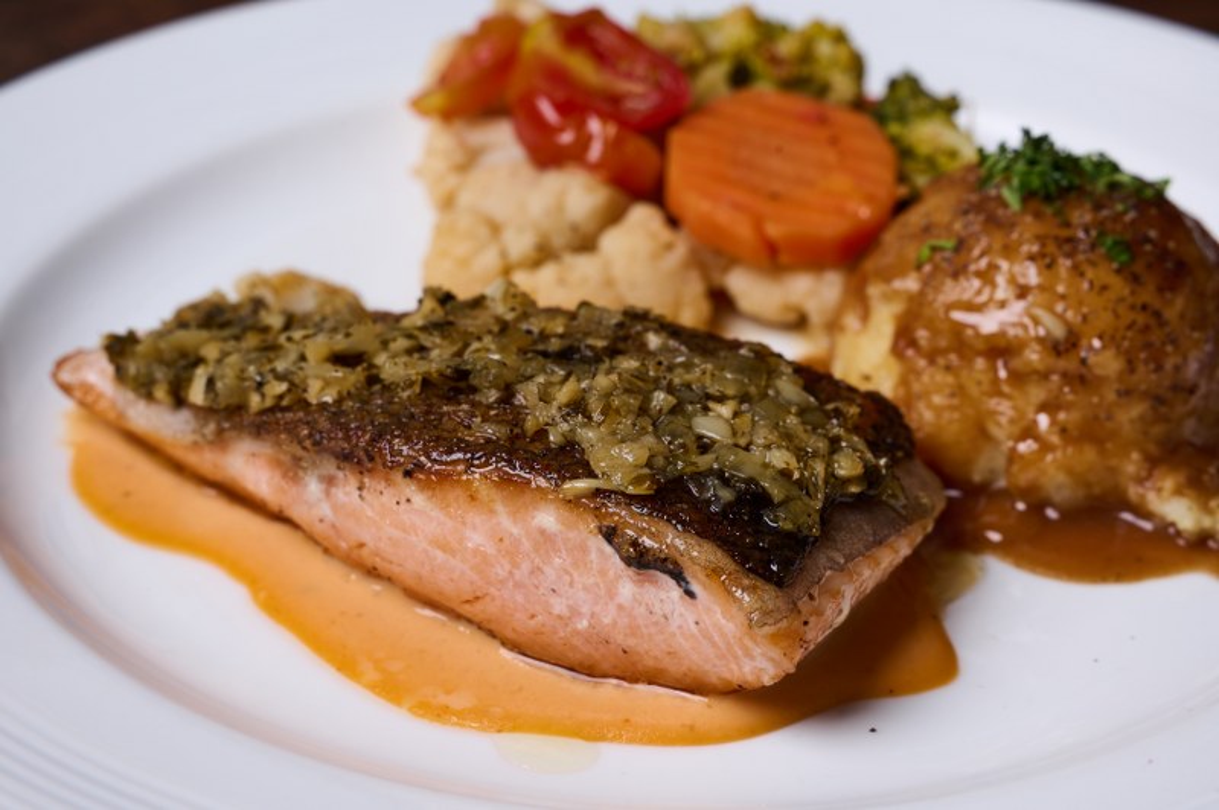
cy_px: 405
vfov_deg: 18.2
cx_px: 610
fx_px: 2537
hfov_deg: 27.0
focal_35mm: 75
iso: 100
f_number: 10
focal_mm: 75
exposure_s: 1/125
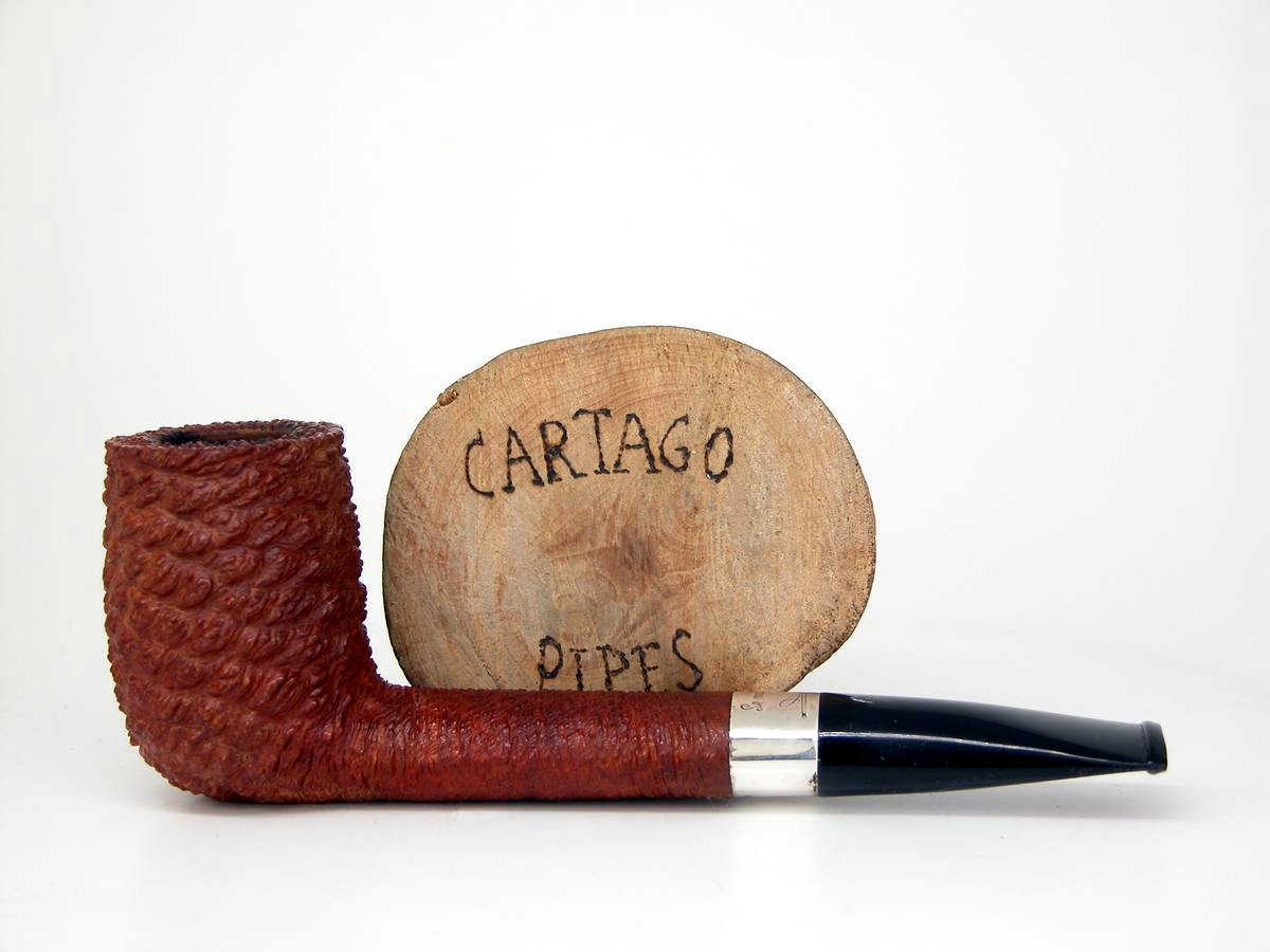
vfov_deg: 18.2
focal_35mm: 81
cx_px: 635
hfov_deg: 24.1
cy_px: 476
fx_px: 2972
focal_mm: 21
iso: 100
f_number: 3.5
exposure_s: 1/104
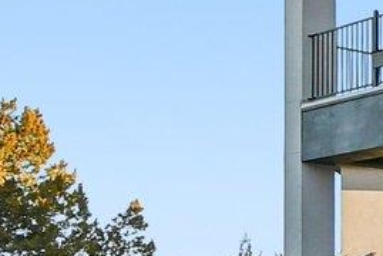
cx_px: 831
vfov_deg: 12.0
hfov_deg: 14.1
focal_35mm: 114
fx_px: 1214
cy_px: 137
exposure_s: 1/320
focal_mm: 10
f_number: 8
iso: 400
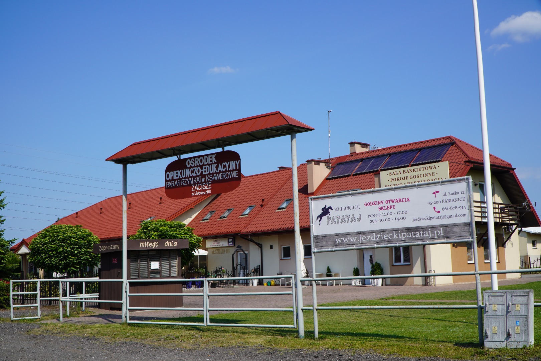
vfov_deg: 34.2
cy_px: 180
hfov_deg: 49.6
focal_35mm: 39
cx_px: 270
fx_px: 586
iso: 100
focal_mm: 26
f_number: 10
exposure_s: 1/200
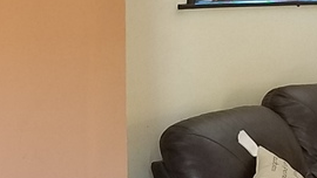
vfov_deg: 8.0
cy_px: 135
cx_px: 181
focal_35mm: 151
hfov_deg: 14.2
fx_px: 1269
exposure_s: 1/30
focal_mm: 4.2
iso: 125
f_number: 1.7
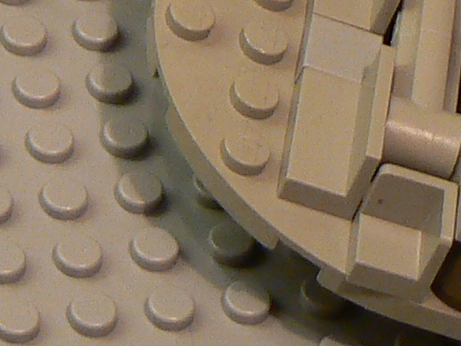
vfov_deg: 4.4
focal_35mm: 328
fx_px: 4369
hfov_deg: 6.0
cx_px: -55
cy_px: -553
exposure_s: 1/30
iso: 100
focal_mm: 8.3
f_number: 2.8
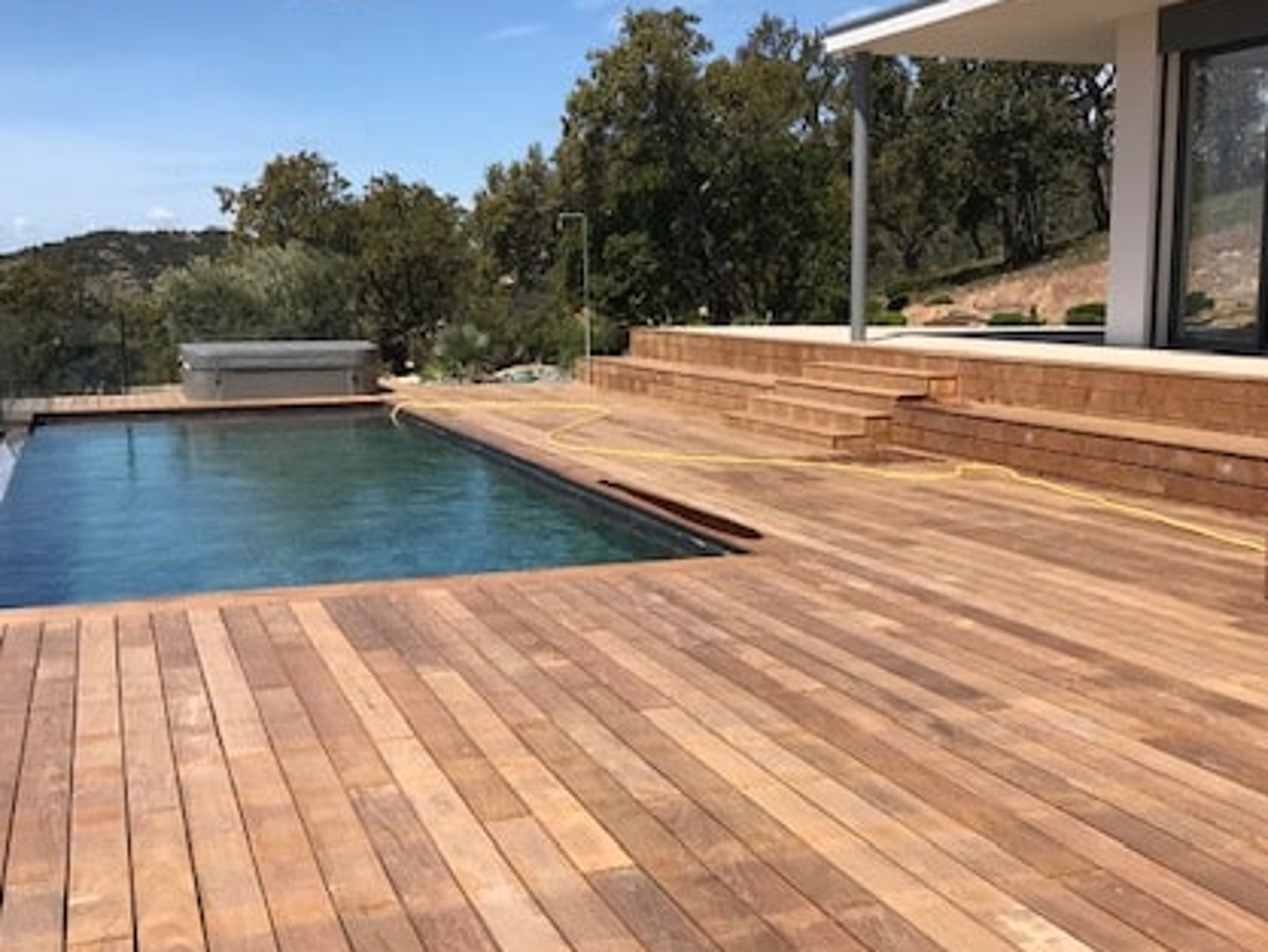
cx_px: 681
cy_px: 599
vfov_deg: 33.4
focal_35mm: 43
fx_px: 1576
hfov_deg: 43.8
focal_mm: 3.99
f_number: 1.8
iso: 20
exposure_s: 1/2907
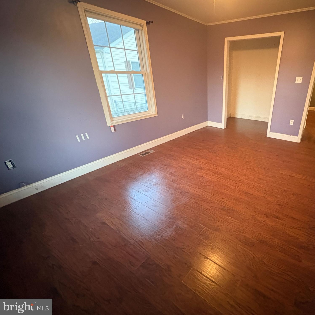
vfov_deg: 84.0
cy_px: 154
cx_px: 216
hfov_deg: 80.5
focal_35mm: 17
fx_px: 175
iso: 1000
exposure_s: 1/40
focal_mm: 2.22
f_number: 2.2
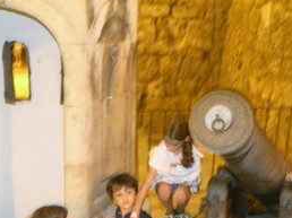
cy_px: 149
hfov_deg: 29.5
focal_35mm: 64
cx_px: 241
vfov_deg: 22.8
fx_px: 539
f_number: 3.2
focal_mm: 5.8
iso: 400
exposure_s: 1/4
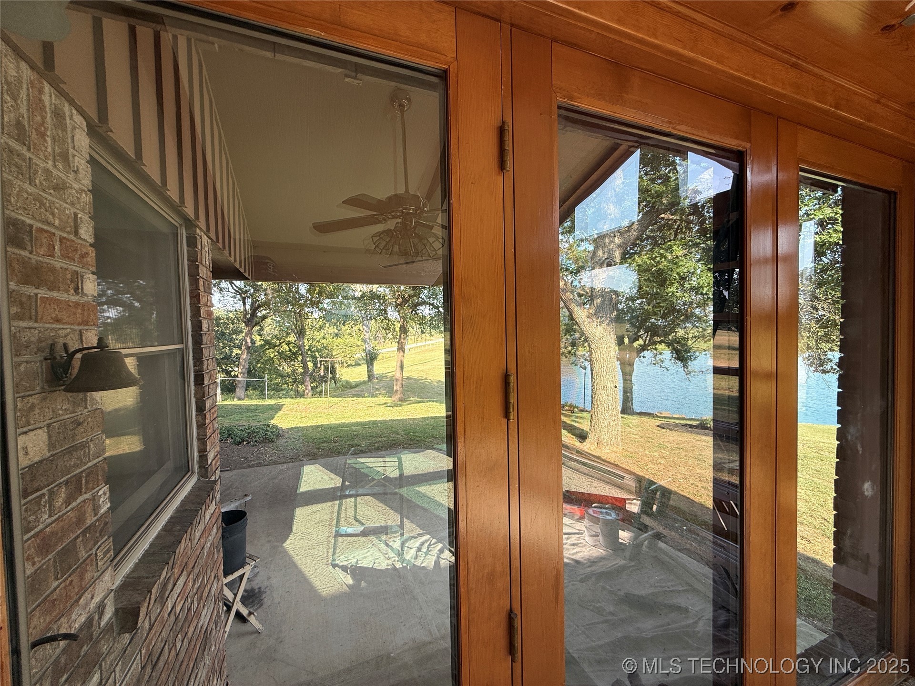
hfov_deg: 102.1
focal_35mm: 14
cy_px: 343
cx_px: 458
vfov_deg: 85.7
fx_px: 370
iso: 50
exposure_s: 1/149
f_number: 2.2
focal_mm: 2.22
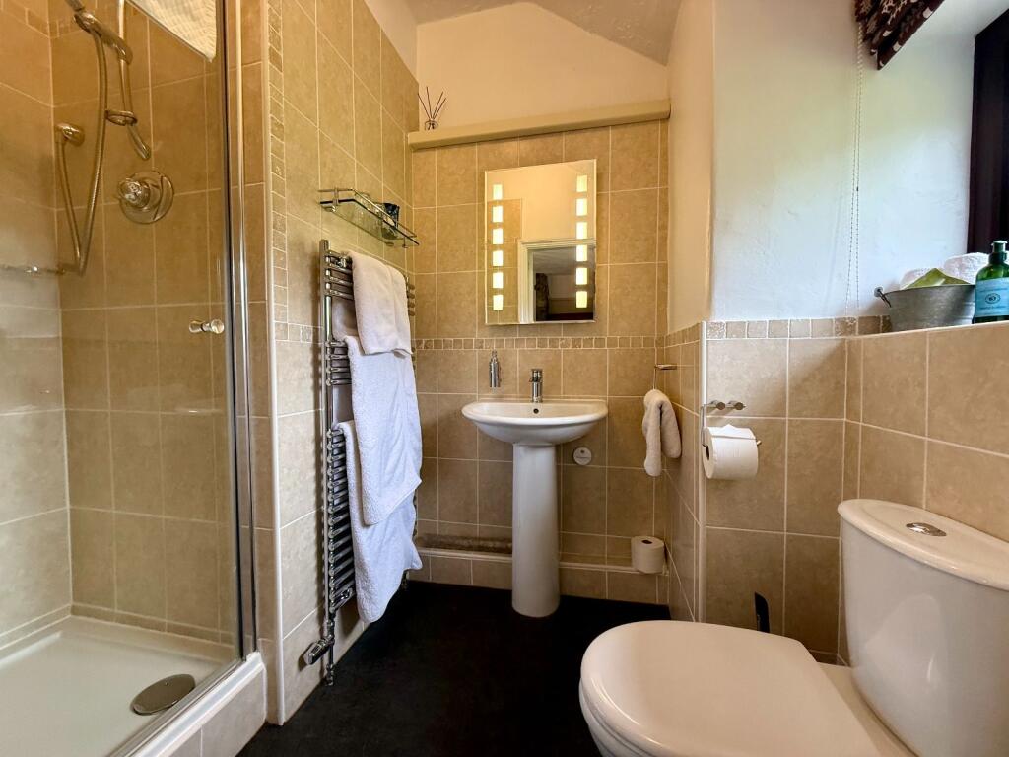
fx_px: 408
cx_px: 504
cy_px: 378
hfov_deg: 102.1
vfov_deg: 85.7
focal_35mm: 14
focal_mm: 2.22
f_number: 2.2
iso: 200
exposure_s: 1/100
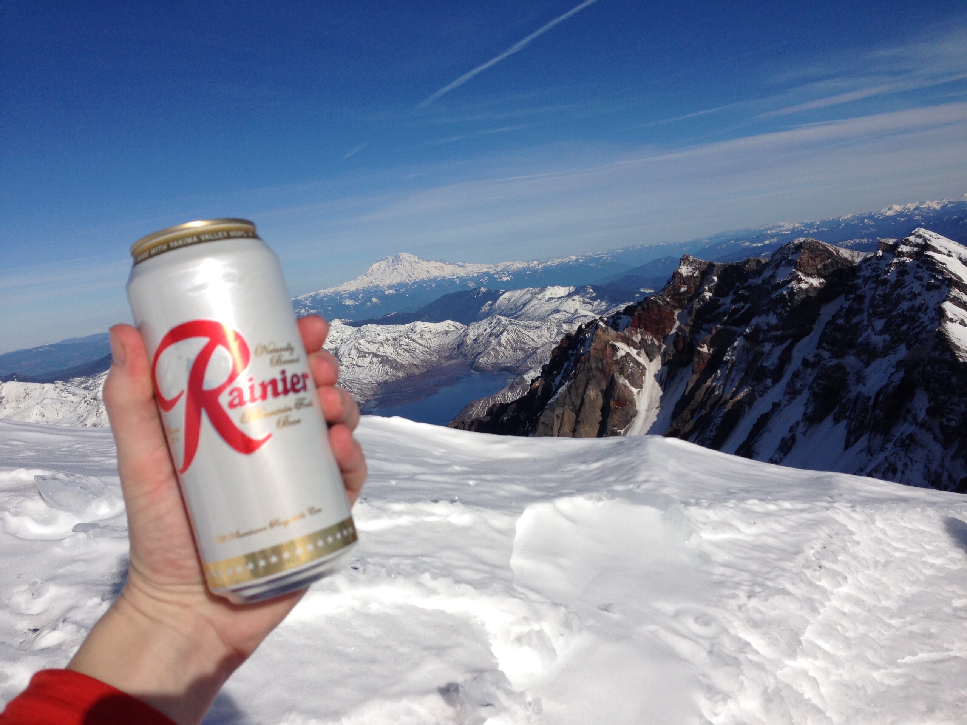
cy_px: 362
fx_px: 922
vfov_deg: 42.9
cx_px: 484
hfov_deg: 55.4
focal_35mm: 33
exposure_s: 1/4926
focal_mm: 4.12
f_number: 2.4
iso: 50
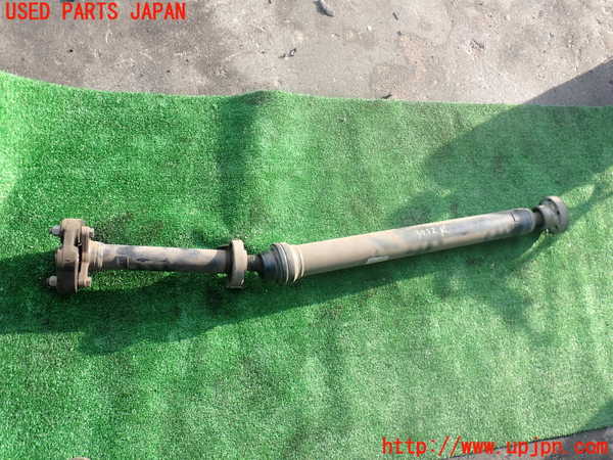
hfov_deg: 60.0
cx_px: 306
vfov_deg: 46.8
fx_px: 531
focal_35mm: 30
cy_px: 230
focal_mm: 5.4
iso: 100
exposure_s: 1/200
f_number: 3.2
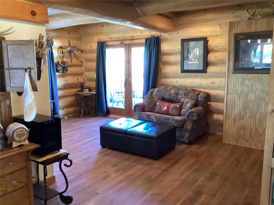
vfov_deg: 45.4
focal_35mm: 31
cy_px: 102
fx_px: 245
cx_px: 137
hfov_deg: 58.4
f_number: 2.4
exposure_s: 1/40
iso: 250
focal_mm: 3.3
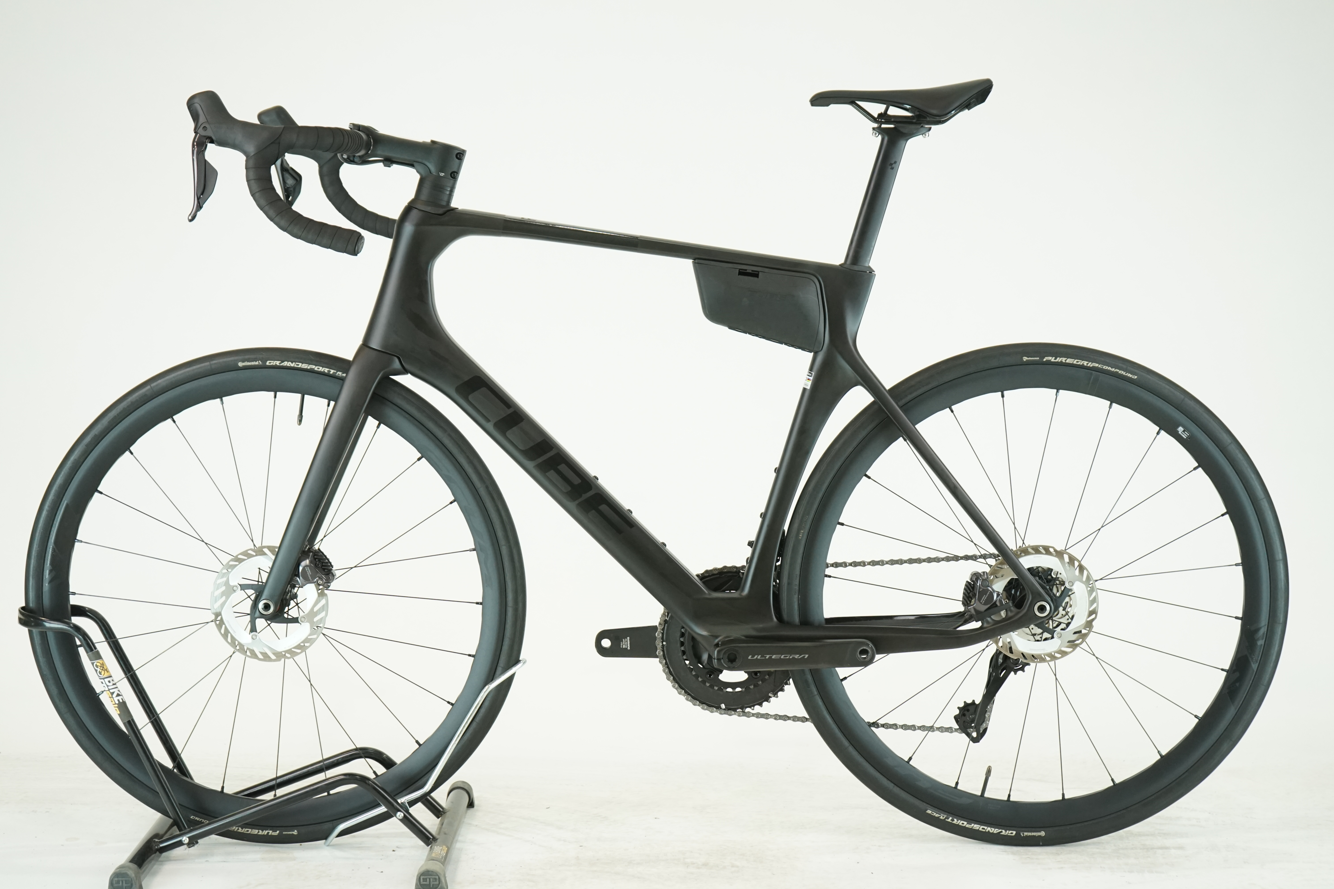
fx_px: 2149
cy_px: 444
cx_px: 667
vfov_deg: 23.4
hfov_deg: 34.5
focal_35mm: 58
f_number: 5.6
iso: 1600
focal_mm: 58
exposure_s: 1/200
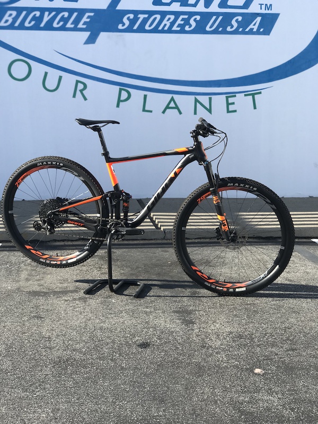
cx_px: 159
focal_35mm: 57
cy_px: 212
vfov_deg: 33.8
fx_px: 698
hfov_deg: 25.7
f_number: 2.8
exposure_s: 1/409
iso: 20
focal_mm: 6.6
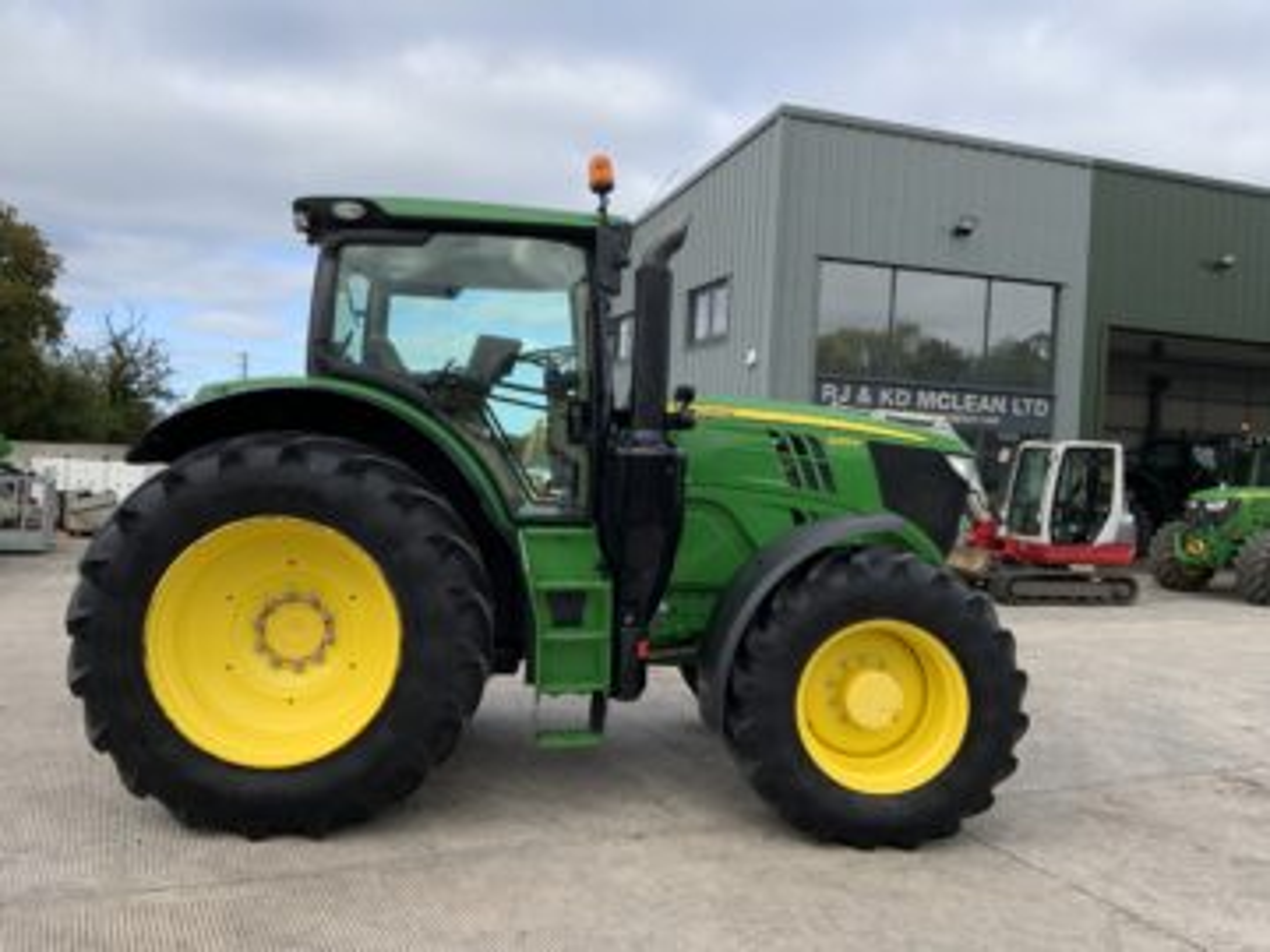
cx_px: 635
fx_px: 1064
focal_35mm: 29
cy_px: 476
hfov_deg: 61.7
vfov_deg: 48.2
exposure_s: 1/855
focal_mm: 3
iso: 16
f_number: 1.8
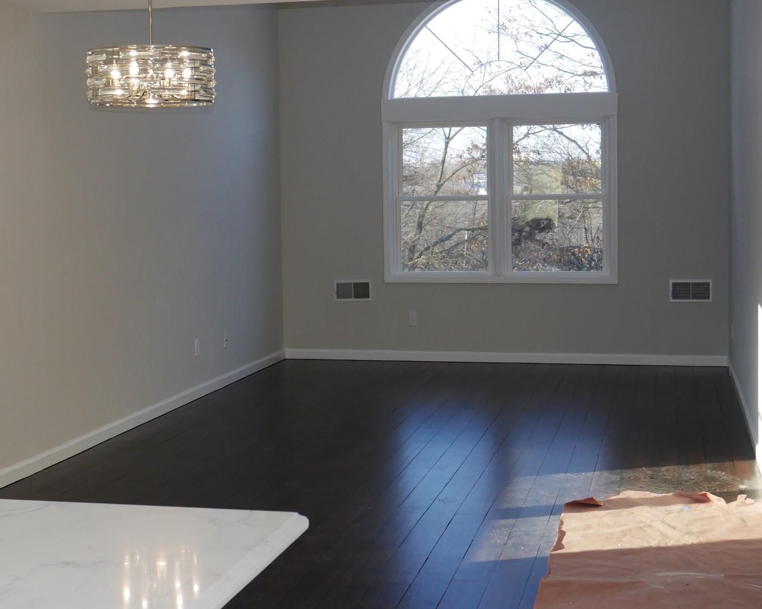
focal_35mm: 60
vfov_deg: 25.4
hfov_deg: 31.4
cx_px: 319
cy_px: 276
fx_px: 1353
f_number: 6.3
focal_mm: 22
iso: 500
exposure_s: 1/160
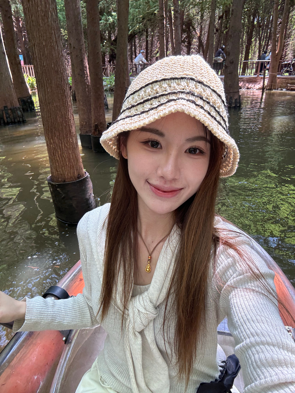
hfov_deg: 58.9
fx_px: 261
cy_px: 196
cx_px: 148
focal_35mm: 23
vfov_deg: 73.9
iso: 100
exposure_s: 1/60
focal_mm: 2.69
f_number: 1.9
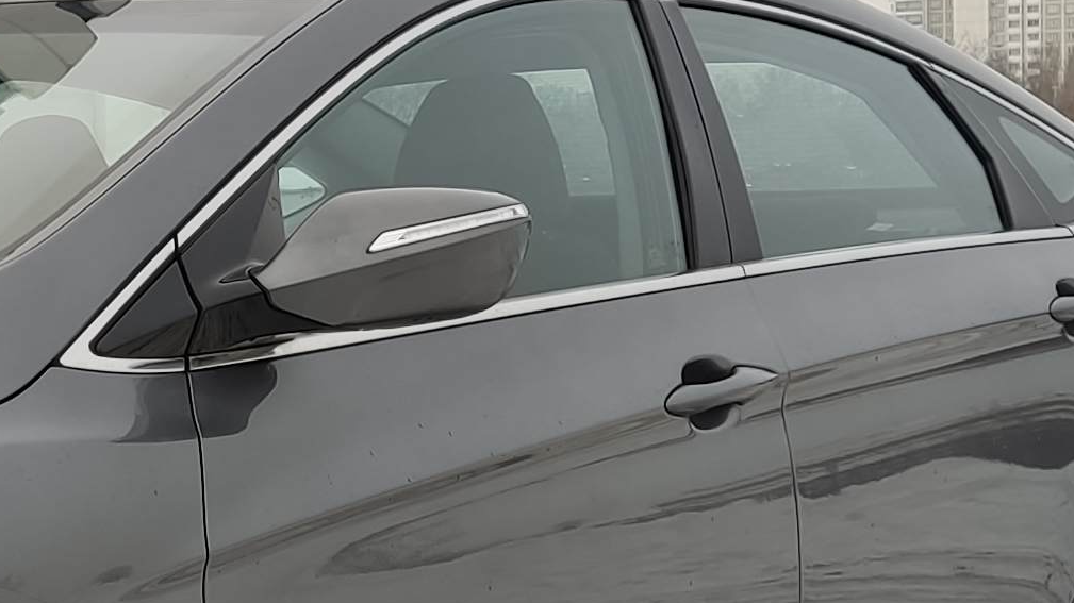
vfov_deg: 11.2
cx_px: -98
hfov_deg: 19.0
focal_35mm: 108
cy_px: 323
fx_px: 3075
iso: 50
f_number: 1.79
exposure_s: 1/112
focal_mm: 4.71
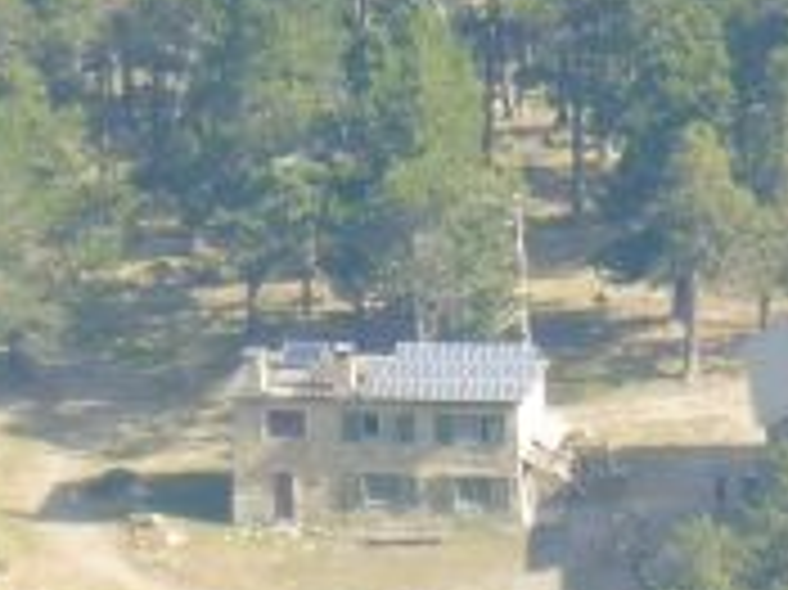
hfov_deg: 1.8
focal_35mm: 1100
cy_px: 252
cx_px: 765
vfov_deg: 1.4
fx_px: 25023
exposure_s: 1/125
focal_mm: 86
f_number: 6.4
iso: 100
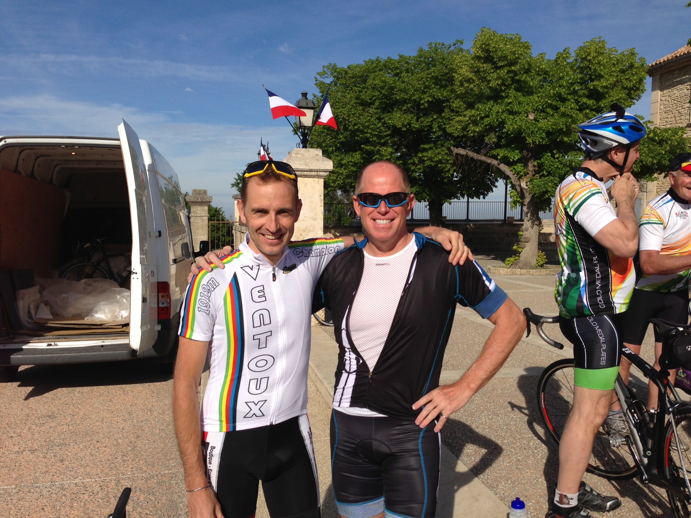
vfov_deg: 42.9
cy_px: 259
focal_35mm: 33
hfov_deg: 55.4
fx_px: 659
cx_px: 346
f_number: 2.4
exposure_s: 1/2463
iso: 50
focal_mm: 4.13
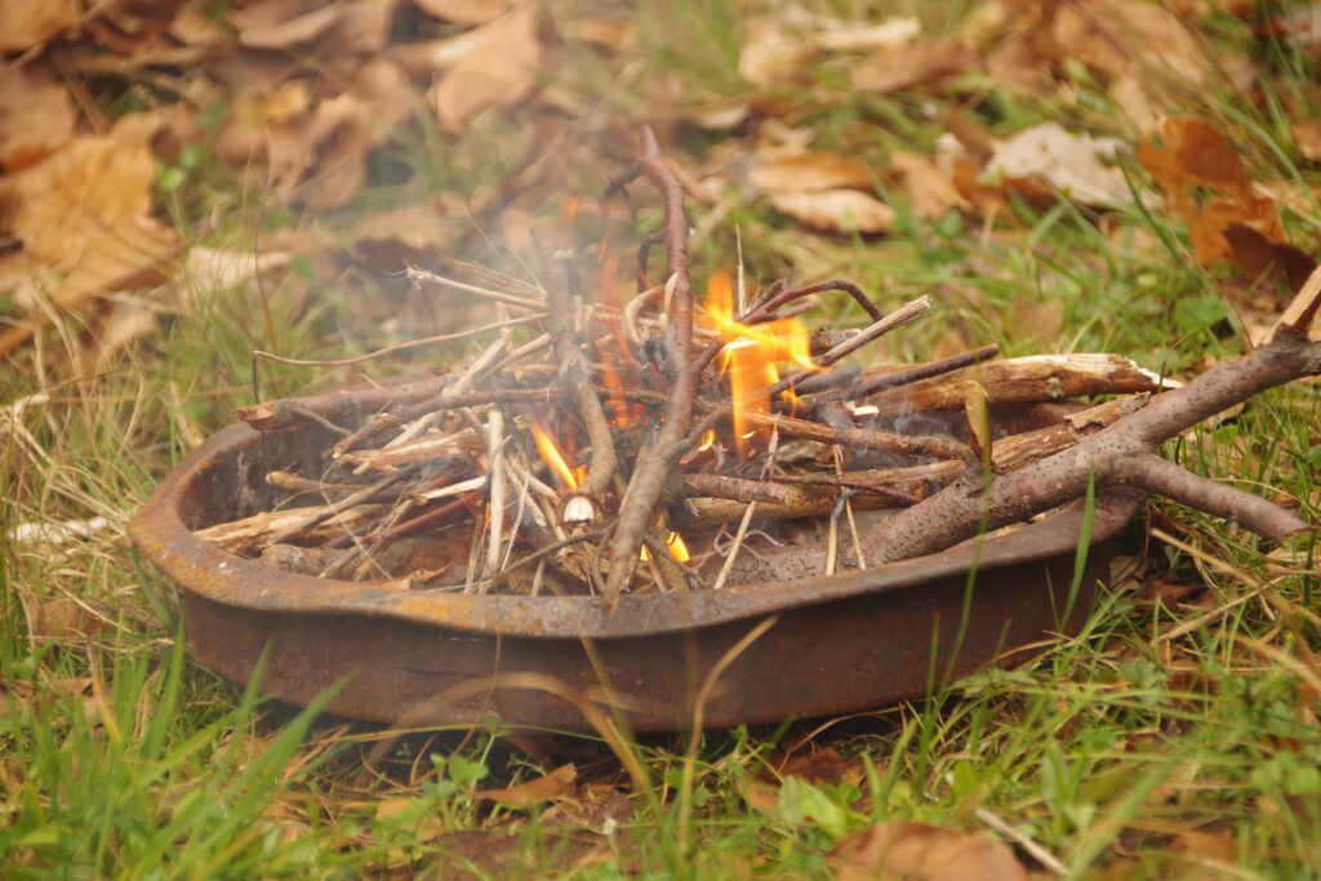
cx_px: 660
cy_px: 440
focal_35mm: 225
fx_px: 8257
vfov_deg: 6.1
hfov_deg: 9.1
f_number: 5.6
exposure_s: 1/200
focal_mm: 150
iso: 800
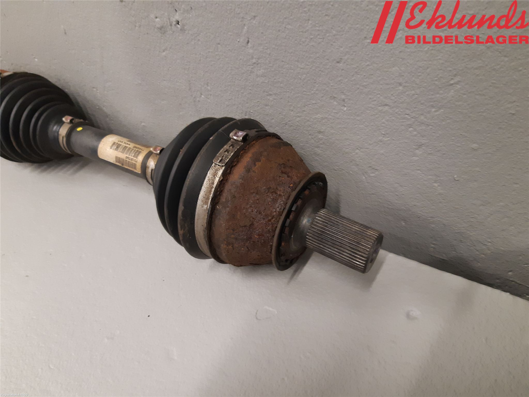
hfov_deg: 67.3
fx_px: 397
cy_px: 198
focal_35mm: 26
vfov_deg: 53.1
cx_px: 264
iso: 200
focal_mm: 3.93
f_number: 1.7
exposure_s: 1/50
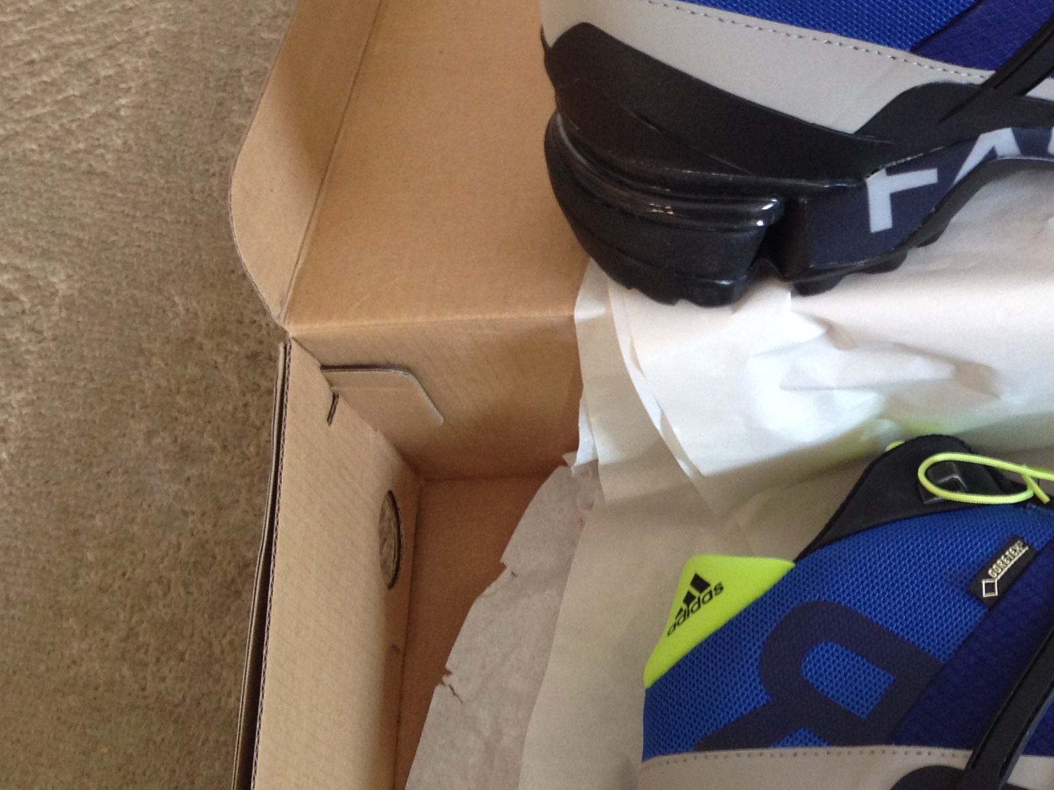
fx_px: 2192
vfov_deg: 20.4
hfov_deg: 25.7
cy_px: 297
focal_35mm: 72
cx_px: 1055
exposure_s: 1/20
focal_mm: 4.28
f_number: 2.4
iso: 64
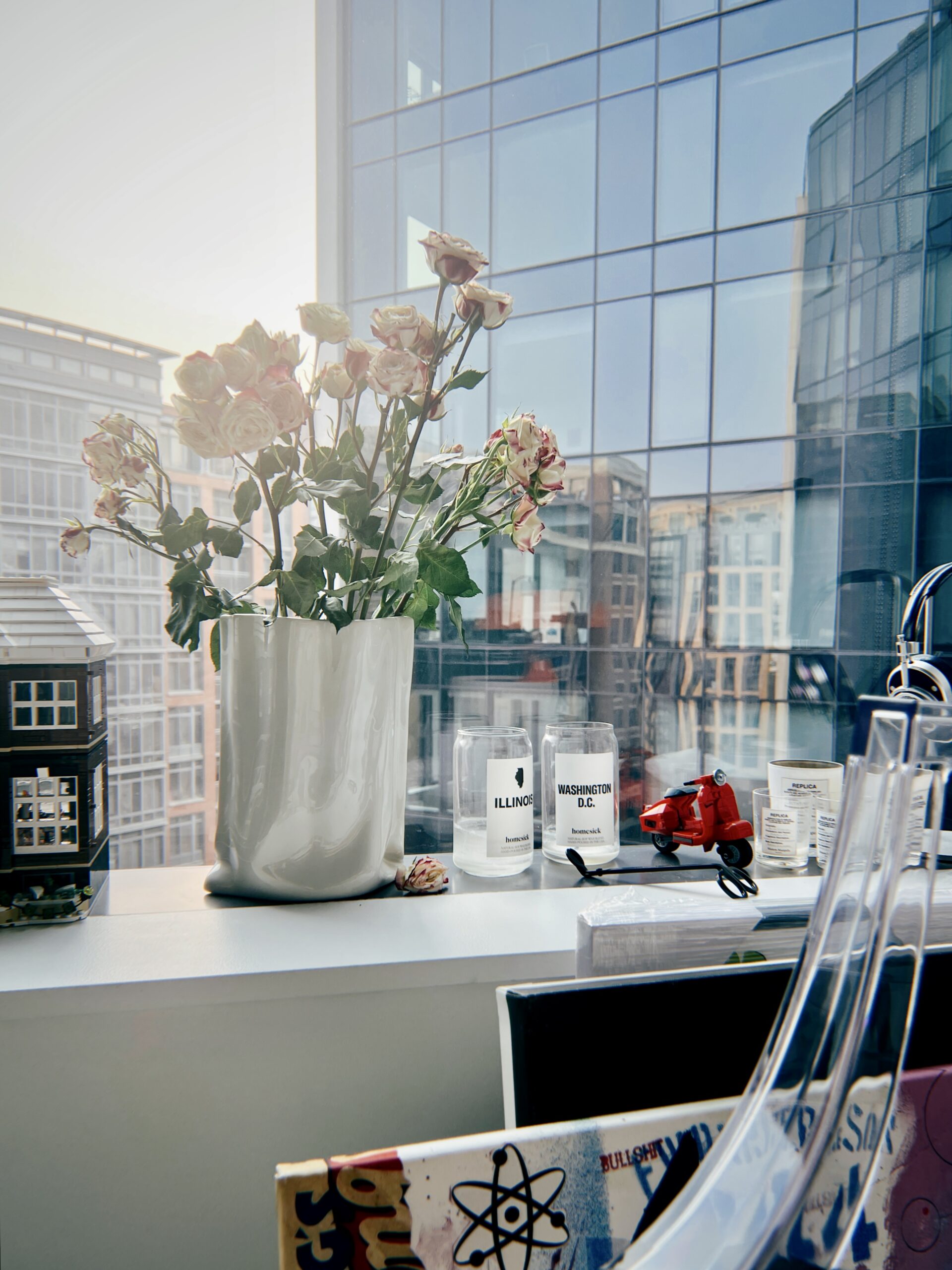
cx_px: 476
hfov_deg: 53.1
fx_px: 953
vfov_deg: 67.3
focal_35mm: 26
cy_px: 635
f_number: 1.5
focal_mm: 5.7
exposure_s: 1/265
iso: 40
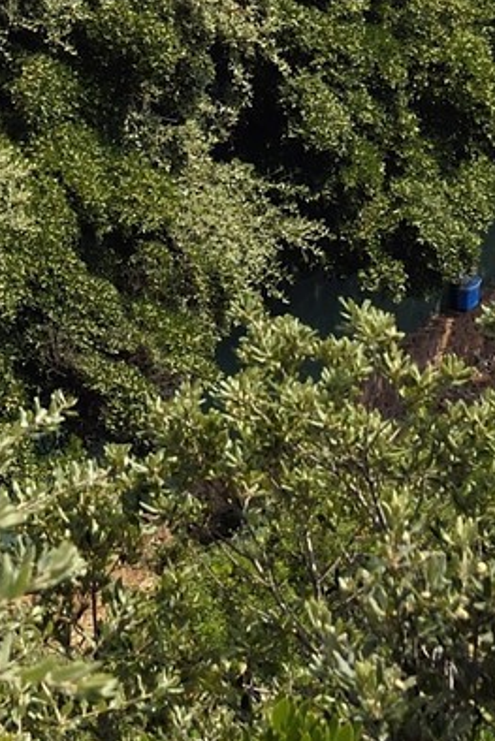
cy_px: -1304
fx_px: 8798
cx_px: 53
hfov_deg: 3.2
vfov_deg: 4.7
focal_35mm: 427
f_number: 13
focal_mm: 70
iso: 200
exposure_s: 1/250
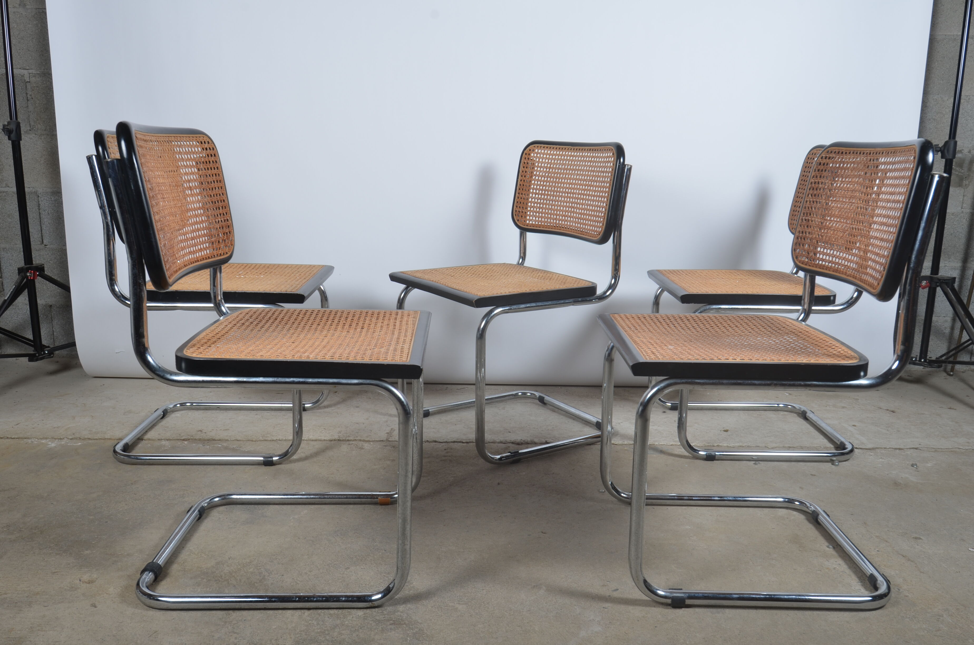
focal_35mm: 30
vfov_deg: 43.4
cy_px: 322
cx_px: 487
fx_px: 810
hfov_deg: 62.0
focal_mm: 20
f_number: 11
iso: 100
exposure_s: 1/125
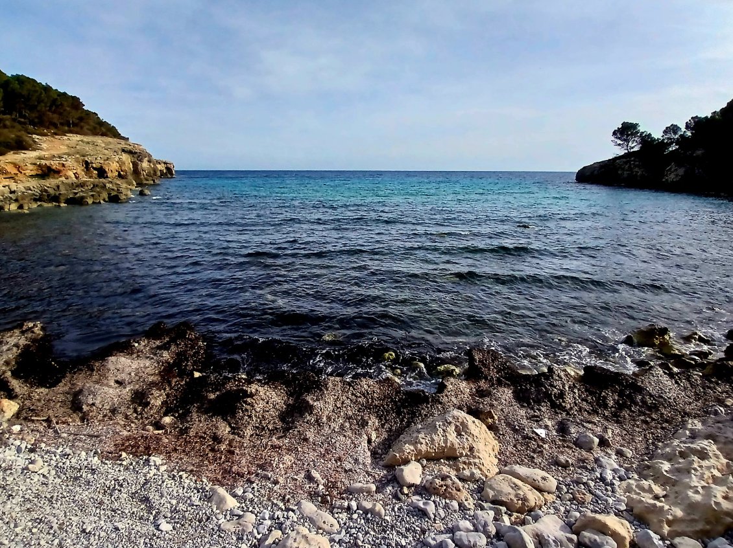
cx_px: 366
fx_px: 360
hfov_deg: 91.1
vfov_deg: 74.7
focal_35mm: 17
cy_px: 274
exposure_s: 1/1250
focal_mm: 1.4
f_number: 2.2
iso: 50
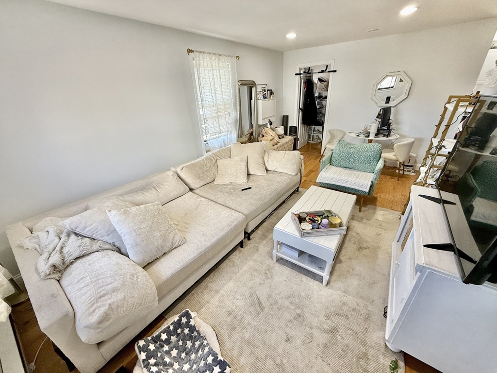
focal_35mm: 14
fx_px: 201
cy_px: 186
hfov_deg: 102.1
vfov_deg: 85.7
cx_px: 248
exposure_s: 1/120
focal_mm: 2.22
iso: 250
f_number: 2.2
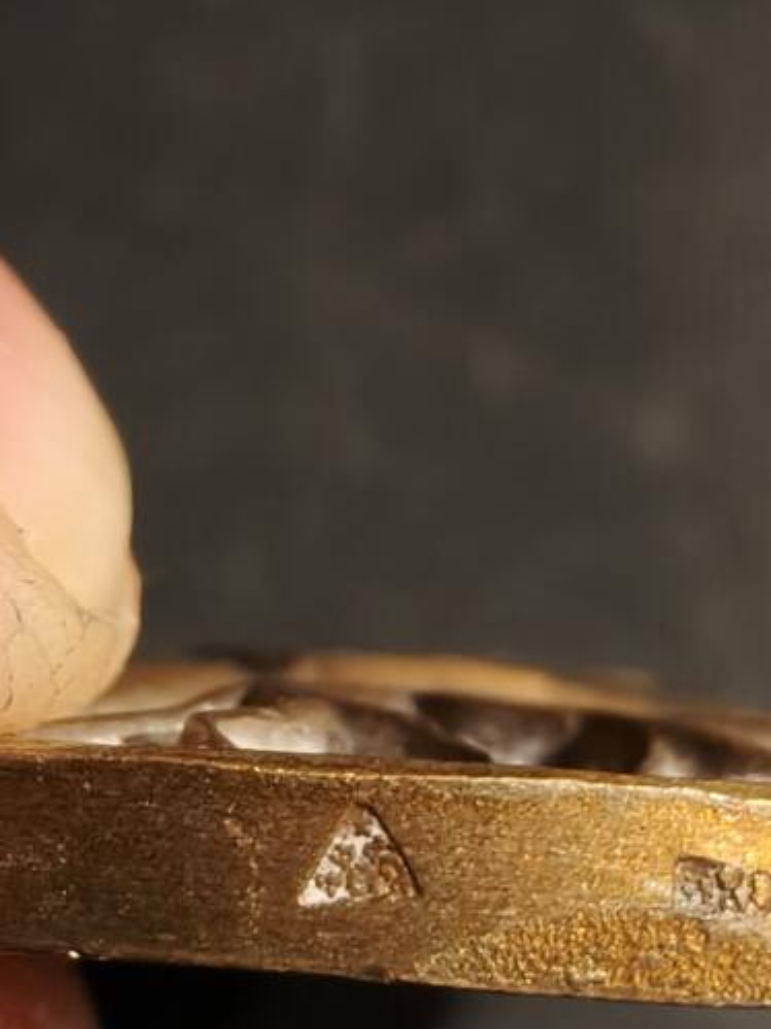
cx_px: 649
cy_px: 1093
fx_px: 2466
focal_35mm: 83
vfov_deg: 22.4
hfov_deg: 17.6
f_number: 2
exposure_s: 1/100
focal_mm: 2.32
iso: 200
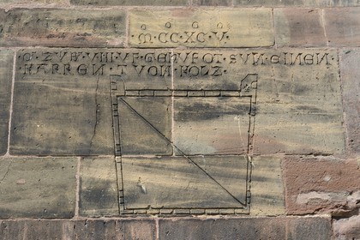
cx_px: 180
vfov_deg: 19.5
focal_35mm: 70
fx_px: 700
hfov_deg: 28.8
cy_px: 120
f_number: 7.1
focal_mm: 70
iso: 200
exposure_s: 1/320
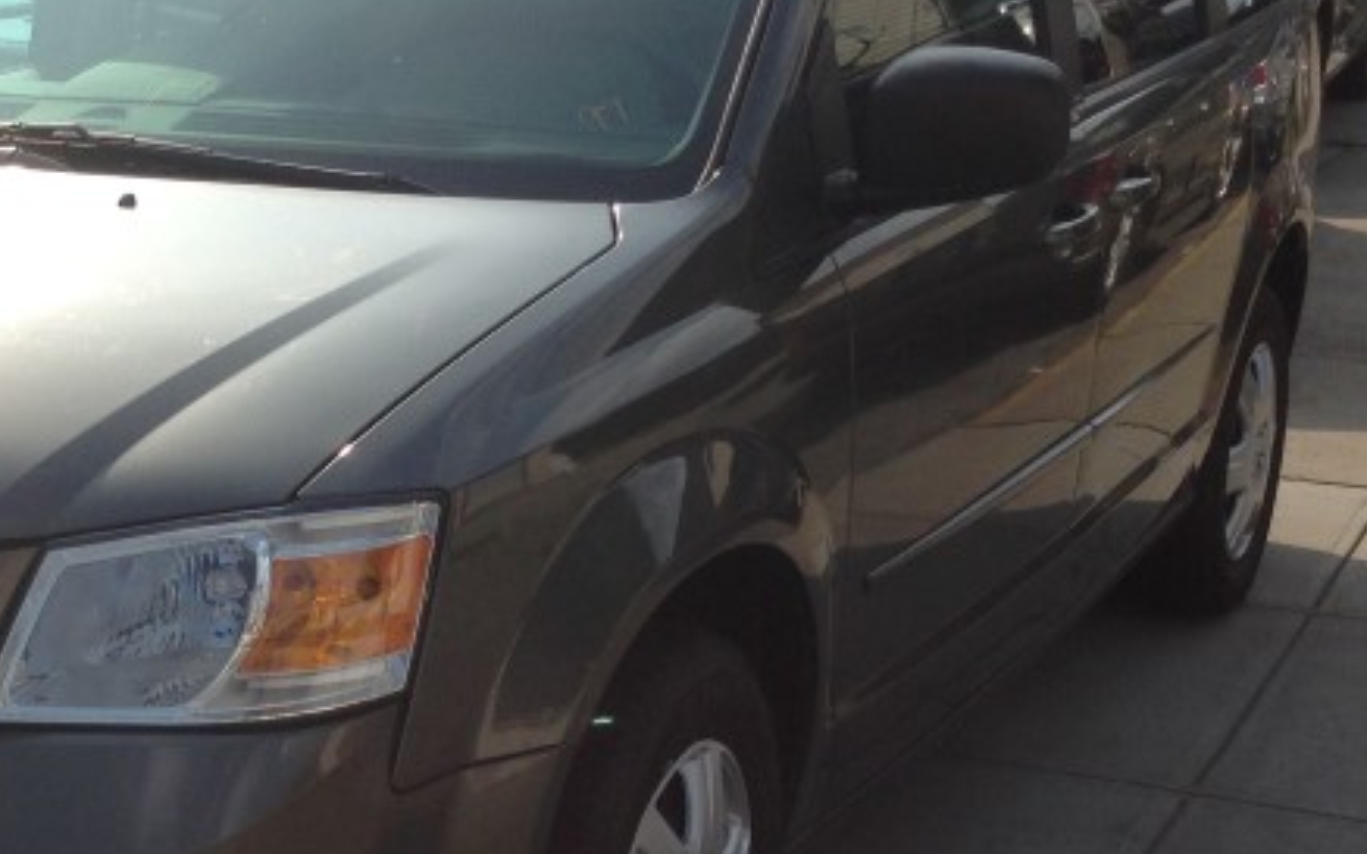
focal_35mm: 82
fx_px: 3055
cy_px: 557
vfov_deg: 15.9
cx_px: 266
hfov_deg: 24.8
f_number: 2.4
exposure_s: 1/1550
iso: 50
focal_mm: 4.12
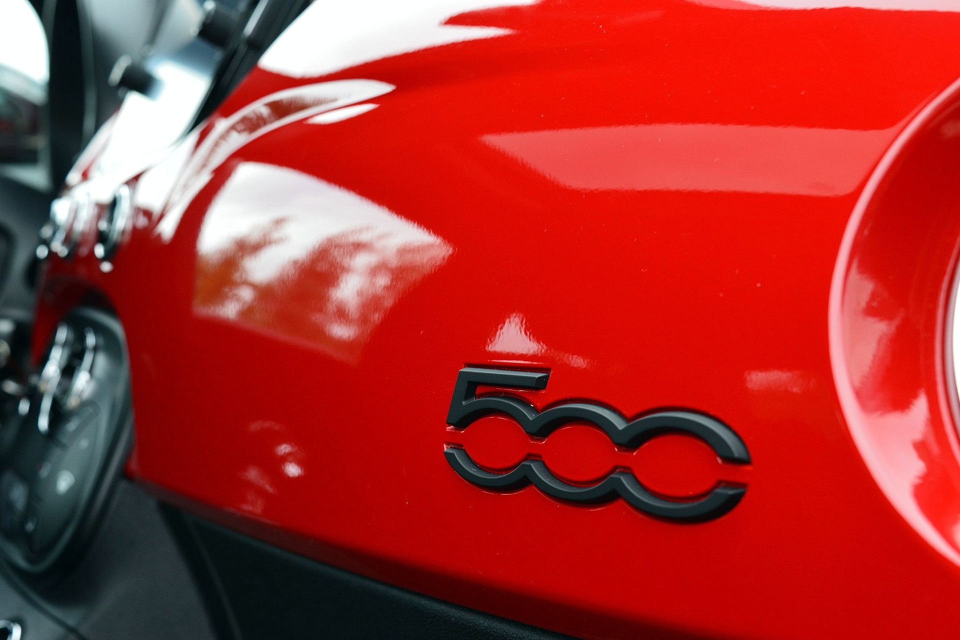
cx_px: 480
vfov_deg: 23.8
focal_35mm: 57
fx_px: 1520
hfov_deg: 35.1
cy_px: 320
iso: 400
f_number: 8
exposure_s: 1/80
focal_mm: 38
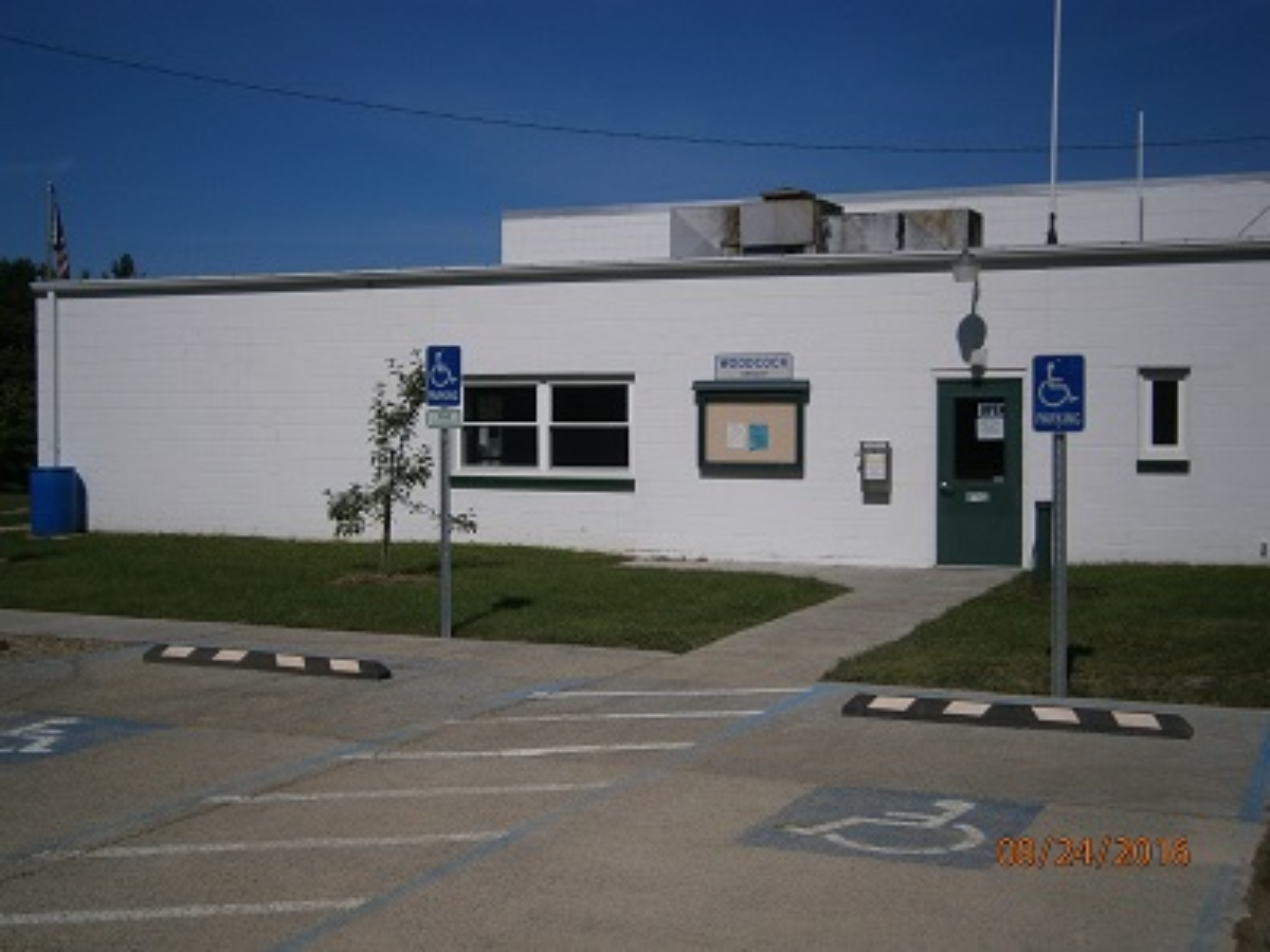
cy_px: 476
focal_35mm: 47
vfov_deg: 30.9
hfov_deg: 40.4
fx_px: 1724
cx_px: 635
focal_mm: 8.3
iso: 80
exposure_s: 1/500
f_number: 9.7
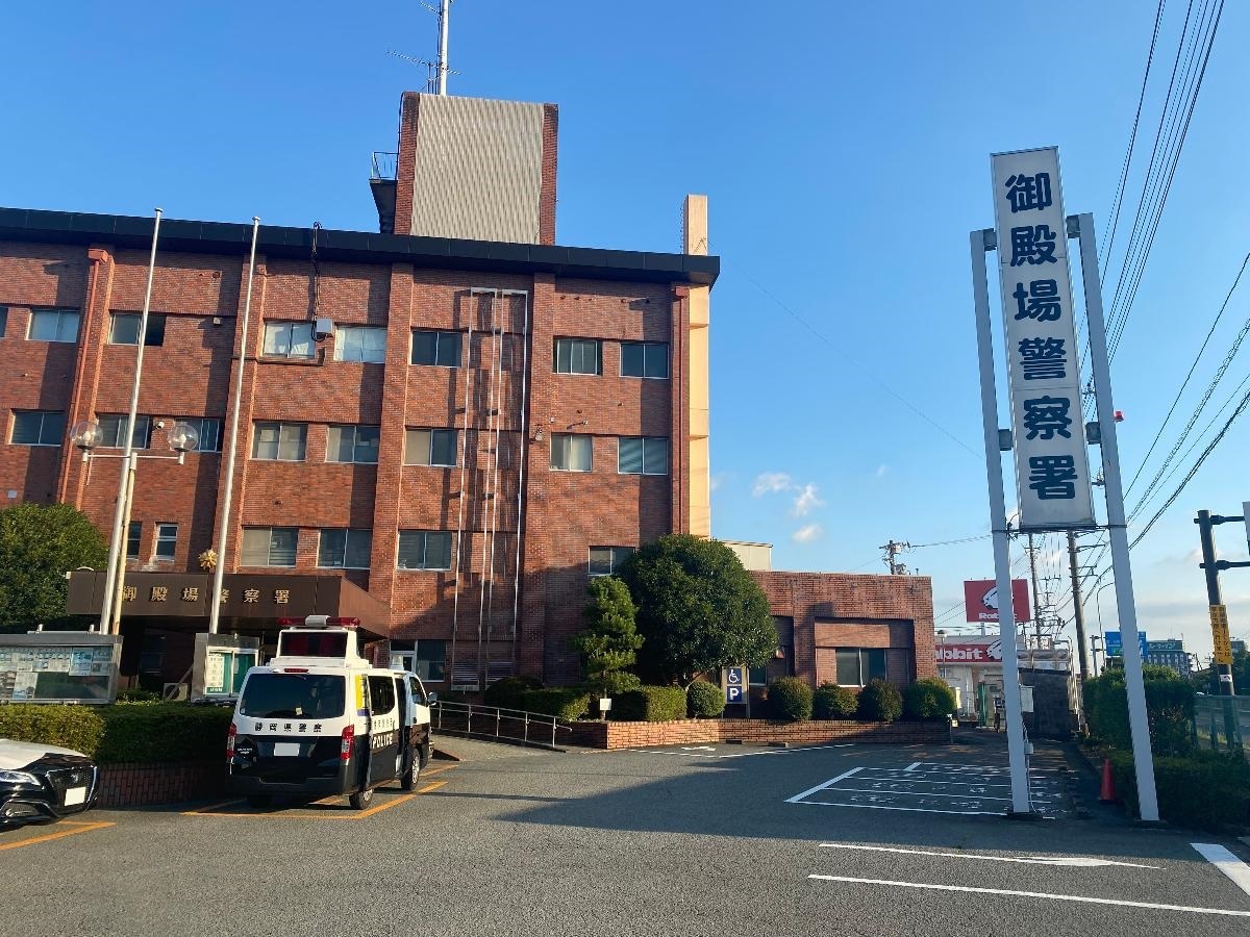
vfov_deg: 53.1
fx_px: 939
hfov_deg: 67.3
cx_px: 625
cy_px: 468
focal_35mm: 26
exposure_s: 1/1287
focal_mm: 4.25
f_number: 1.8
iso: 32
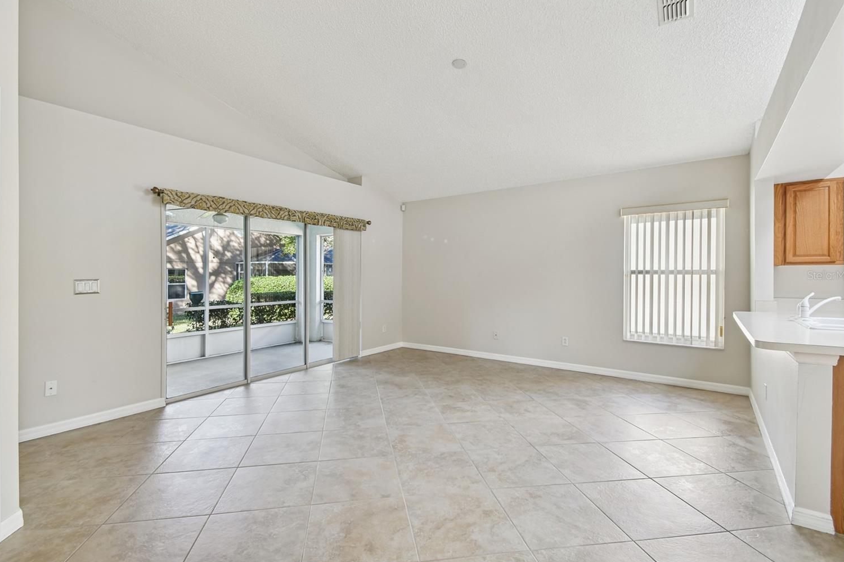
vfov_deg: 73.7
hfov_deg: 96.7
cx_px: 407
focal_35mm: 16
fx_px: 375
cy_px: 275
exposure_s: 1/10
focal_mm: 10
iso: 100
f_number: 6.3
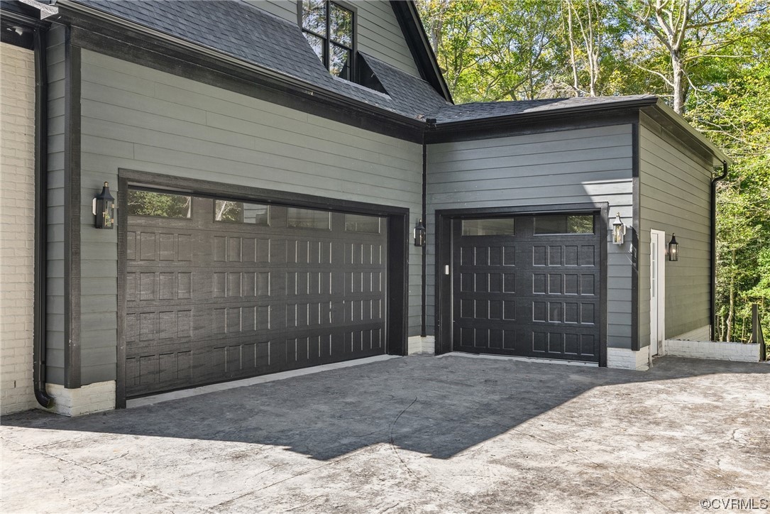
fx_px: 706
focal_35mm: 33
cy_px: 257
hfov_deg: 57.2
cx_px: 385
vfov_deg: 40.0
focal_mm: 33
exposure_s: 1/125
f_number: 8
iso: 640
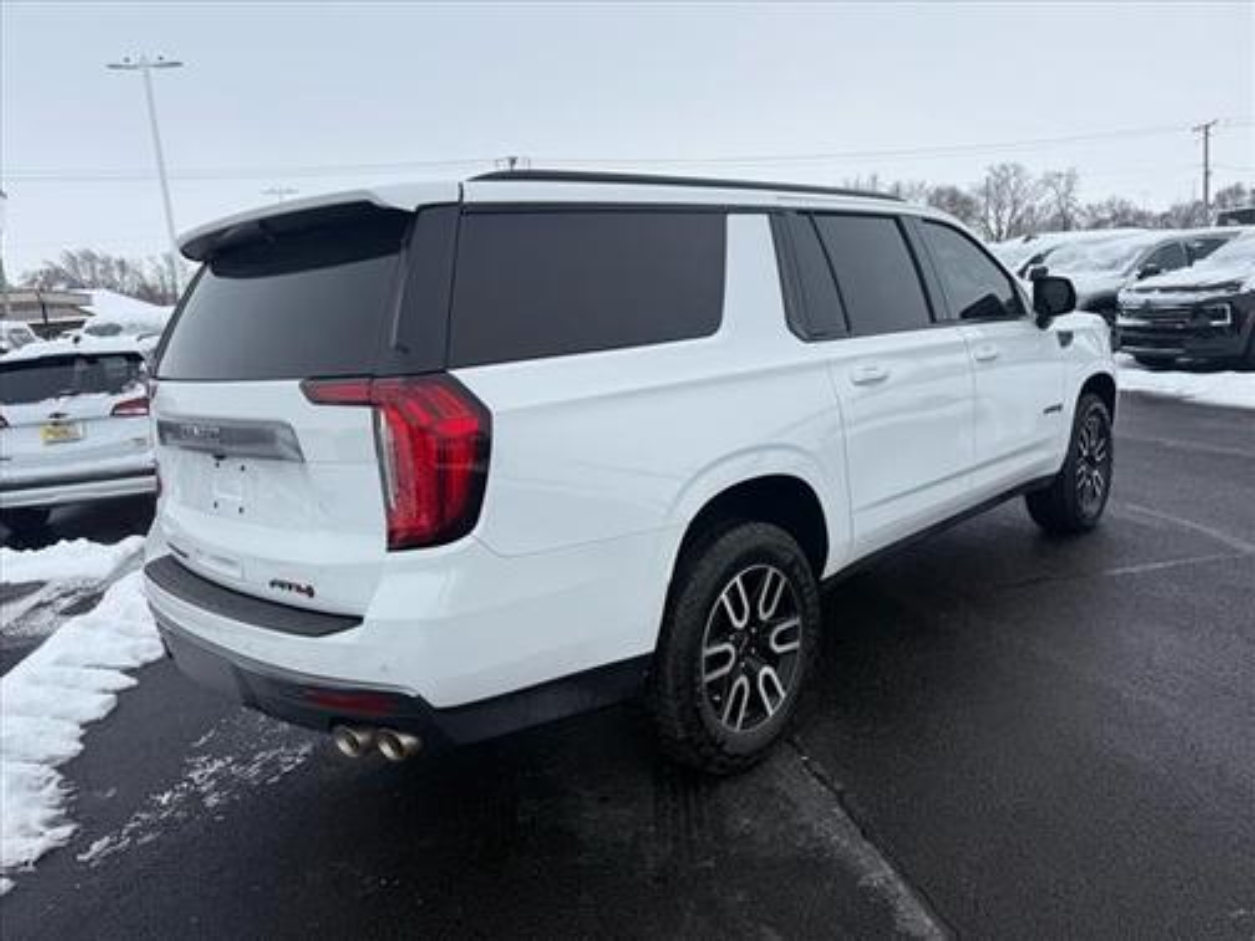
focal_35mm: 24
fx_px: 870
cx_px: 628
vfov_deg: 56.8
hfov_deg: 71.6
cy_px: 470
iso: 80
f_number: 1.78
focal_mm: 6.76
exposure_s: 1/1091
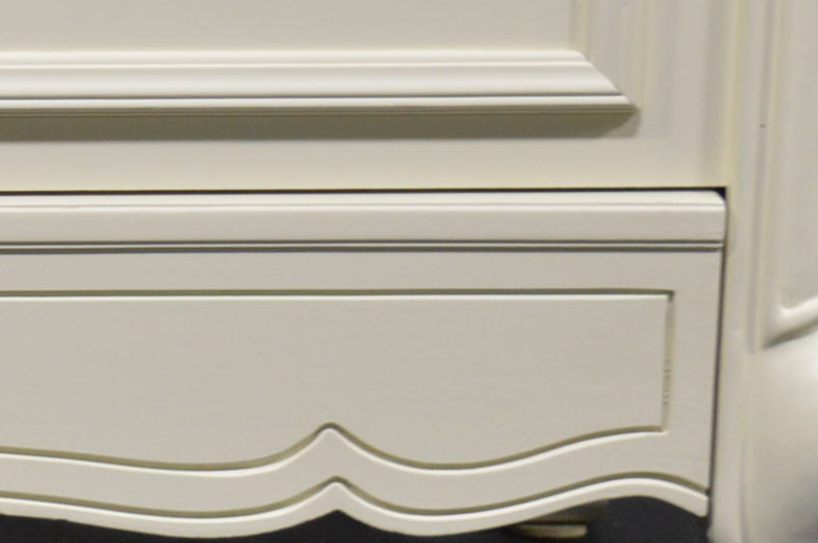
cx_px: -477
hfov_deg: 8.8
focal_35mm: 228
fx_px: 5174
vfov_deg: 6.0
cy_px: -31
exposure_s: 1/60
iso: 800
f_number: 5
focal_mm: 40
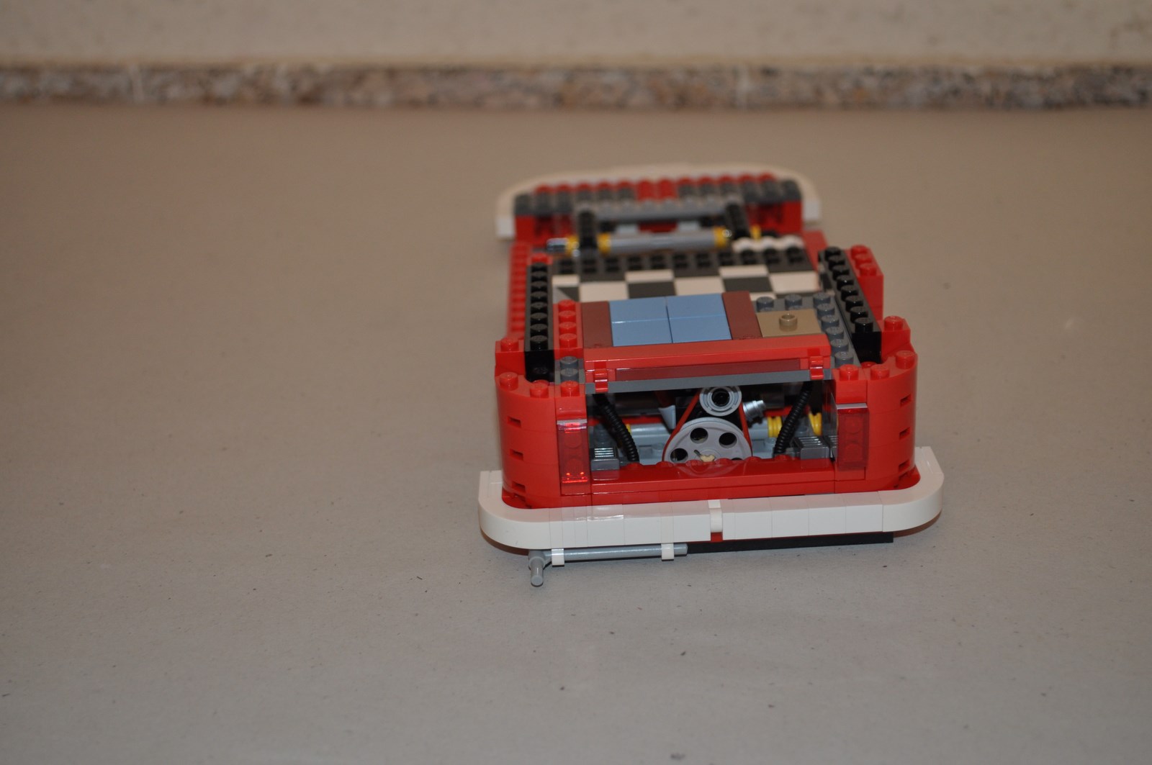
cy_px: 382
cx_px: 576
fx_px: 1678
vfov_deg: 25.7
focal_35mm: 52
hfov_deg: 37.9
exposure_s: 1/30
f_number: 5
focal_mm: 35
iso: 450
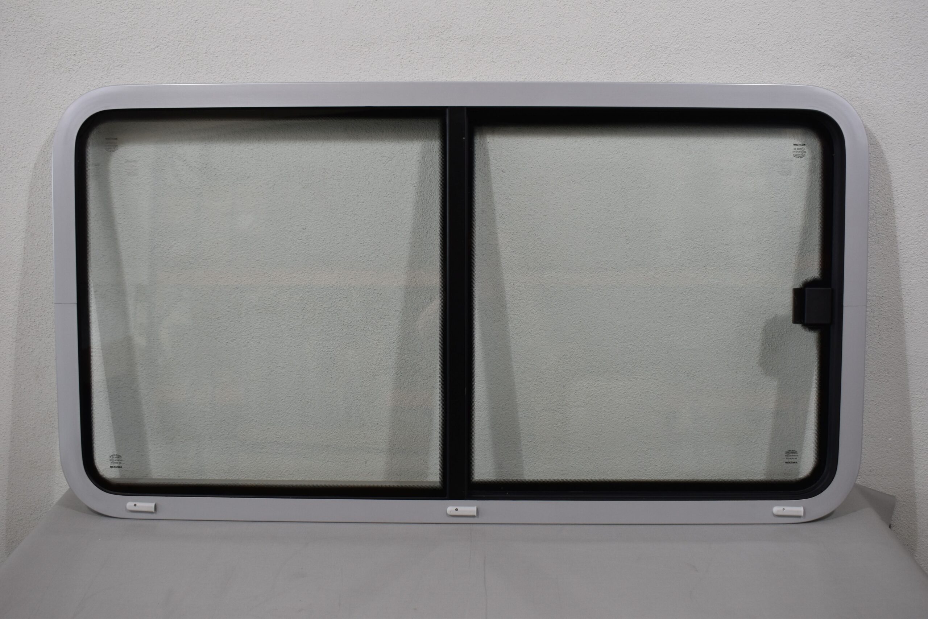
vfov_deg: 36.9
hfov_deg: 53.1
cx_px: 464
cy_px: 310
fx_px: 928
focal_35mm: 36
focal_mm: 24
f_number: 5.6
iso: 360
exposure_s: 1/125
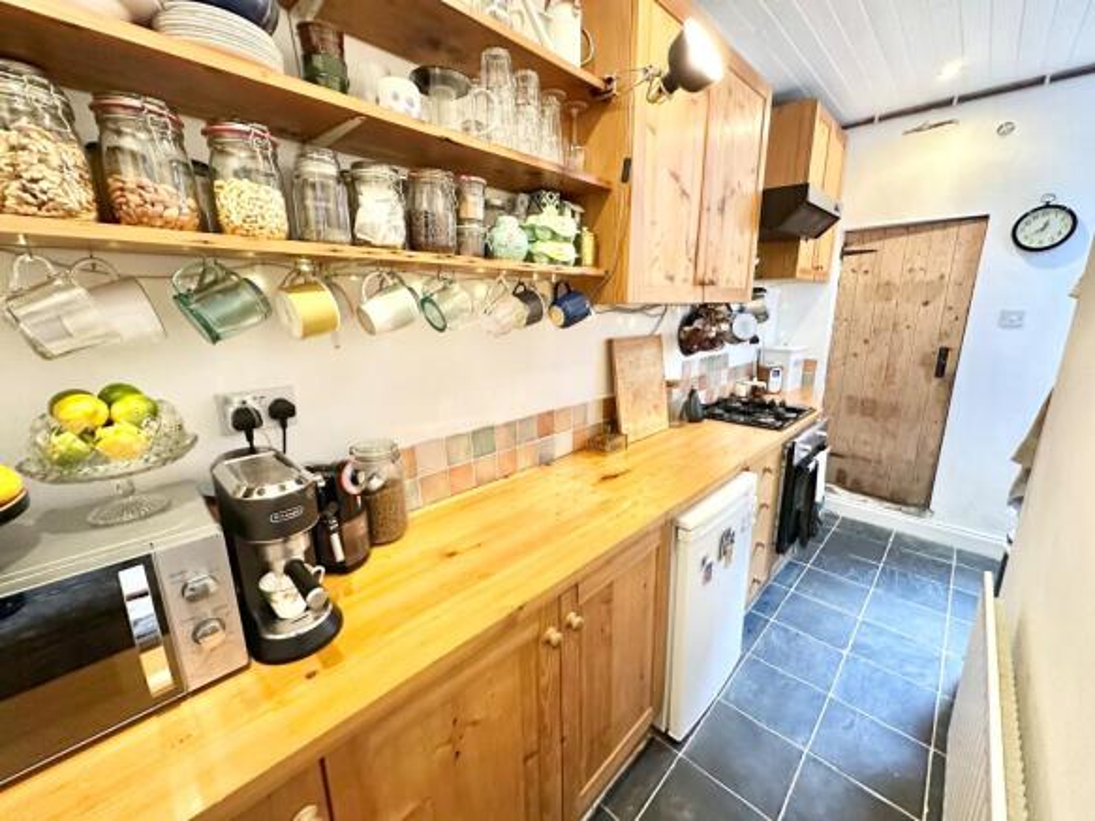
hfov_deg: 102.1
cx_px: 548
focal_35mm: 14
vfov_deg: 85.7
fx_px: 443
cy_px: 410
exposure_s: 1/50
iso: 500
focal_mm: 2.22
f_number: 2.2
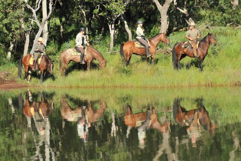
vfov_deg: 11.4
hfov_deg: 17.1
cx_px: 120
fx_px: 803
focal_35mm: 120
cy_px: 80
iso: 250
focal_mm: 80
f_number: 6.3
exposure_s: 1/640
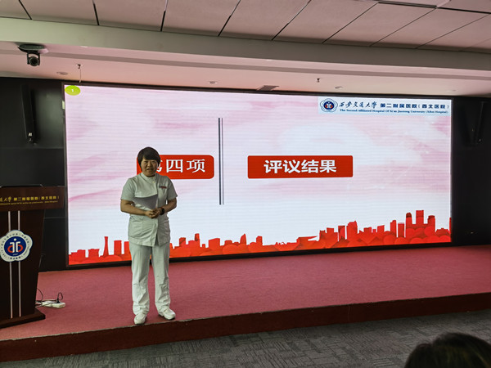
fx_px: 426
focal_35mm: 30
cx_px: 246
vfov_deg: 46.8
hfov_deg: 60.0
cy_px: 184
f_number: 1.9
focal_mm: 6.67
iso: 50
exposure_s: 1/227
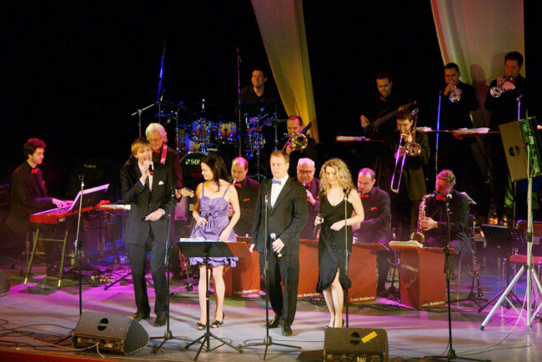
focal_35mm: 150
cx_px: 271
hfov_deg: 13.7
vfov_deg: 9.2
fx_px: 2259
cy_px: 181
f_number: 6.3
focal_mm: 100
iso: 400
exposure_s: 1/125
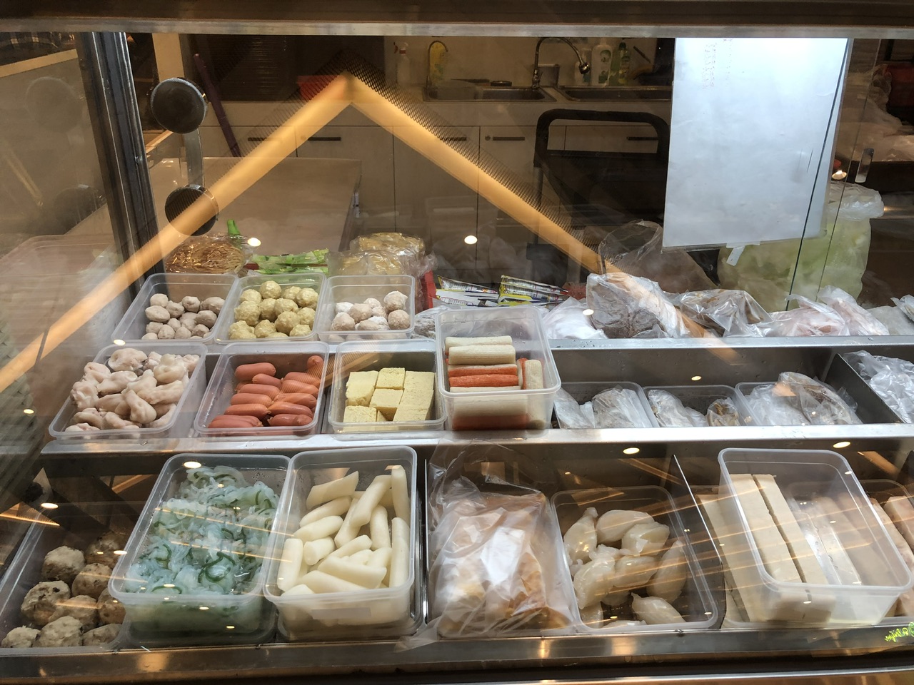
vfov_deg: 49.7
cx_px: 457
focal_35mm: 28
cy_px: 342
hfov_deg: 63.4
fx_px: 739
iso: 25
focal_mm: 3.99
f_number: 1.8
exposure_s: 1/30
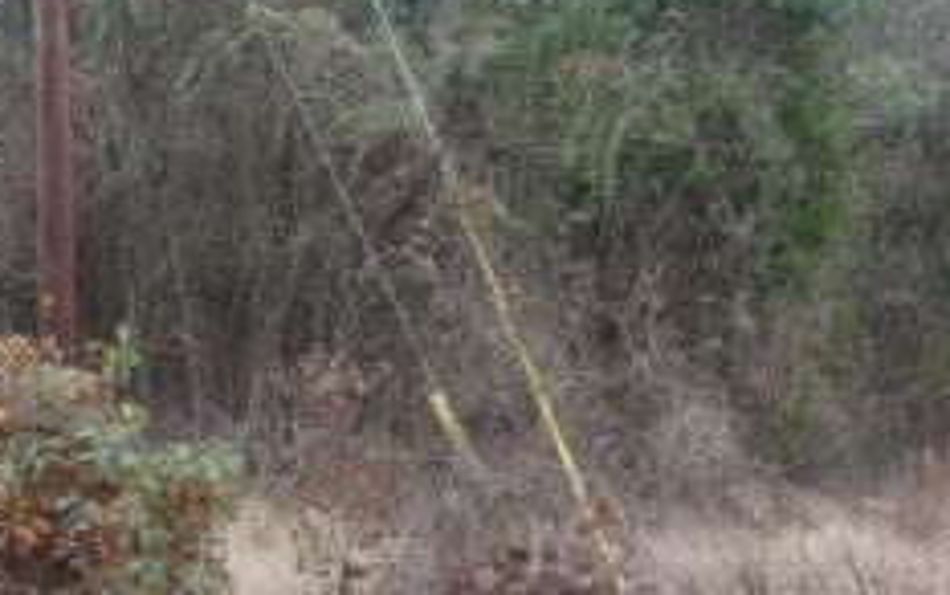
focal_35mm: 75
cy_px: 381
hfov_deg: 27.2
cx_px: 273
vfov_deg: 17.4
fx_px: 1943
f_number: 3.7
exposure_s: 1/85
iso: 80
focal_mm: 5.9
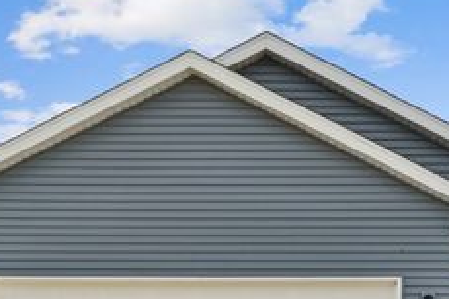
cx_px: 305
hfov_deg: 26.5
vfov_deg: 17.8
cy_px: 237
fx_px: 947
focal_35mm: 76
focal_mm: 35
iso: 400
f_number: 9
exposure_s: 1/640
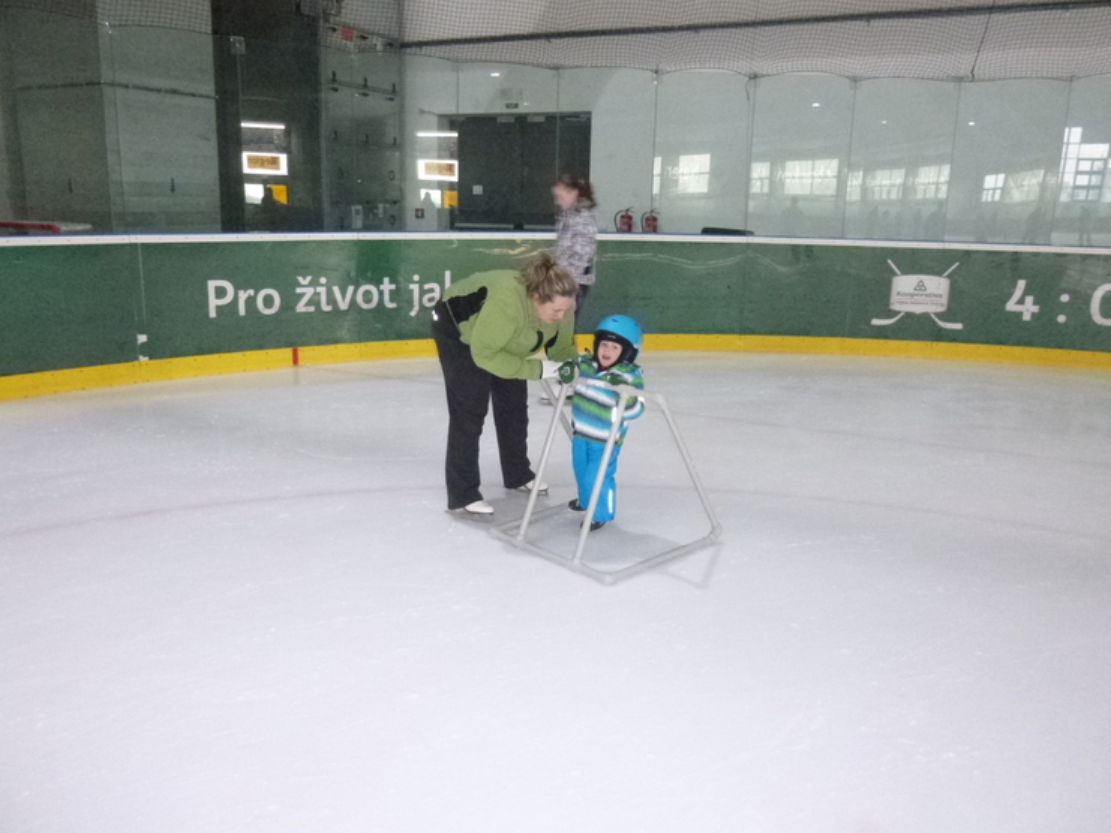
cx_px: 540
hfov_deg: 65.3
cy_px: 414
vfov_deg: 51.4
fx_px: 867
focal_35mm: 27
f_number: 3.1
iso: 640
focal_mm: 4.5
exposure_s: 1/60
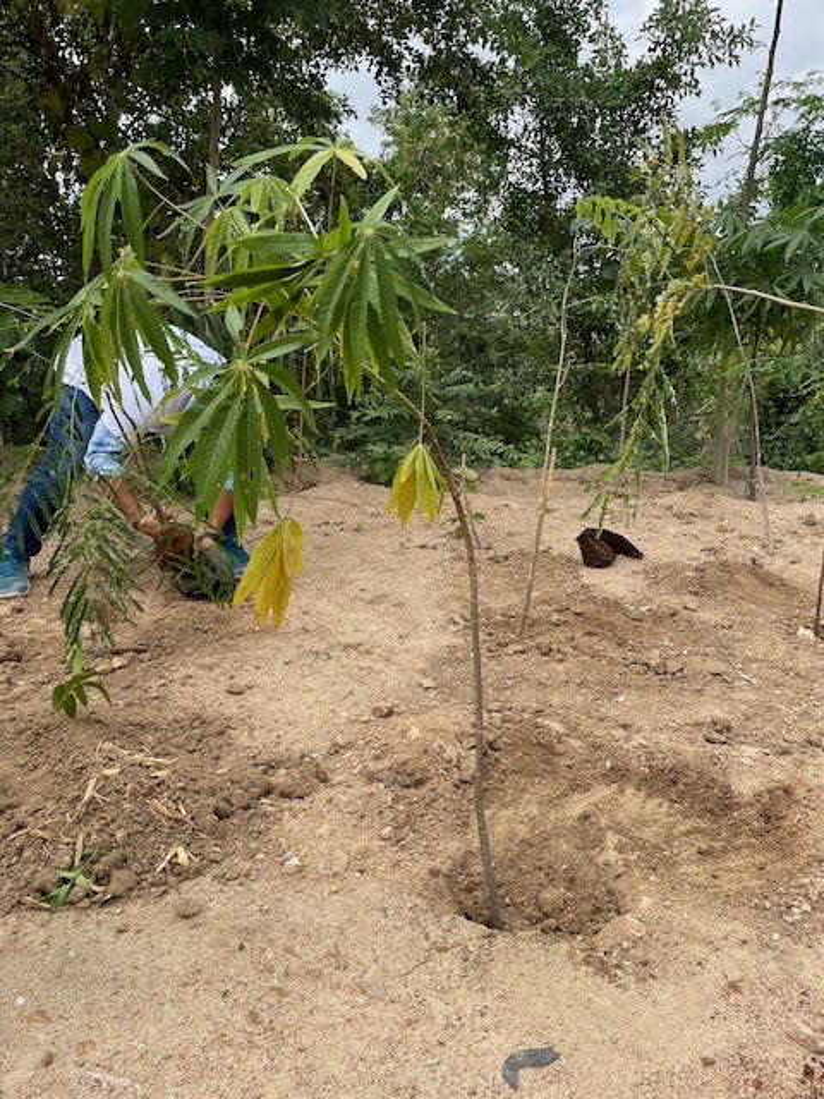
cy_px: 550
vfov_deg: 67.3
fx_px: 825
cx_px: 412
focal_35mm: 26
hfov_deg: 53.1
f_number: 1.6
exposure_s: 1/1453
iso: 32
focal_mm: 4.2
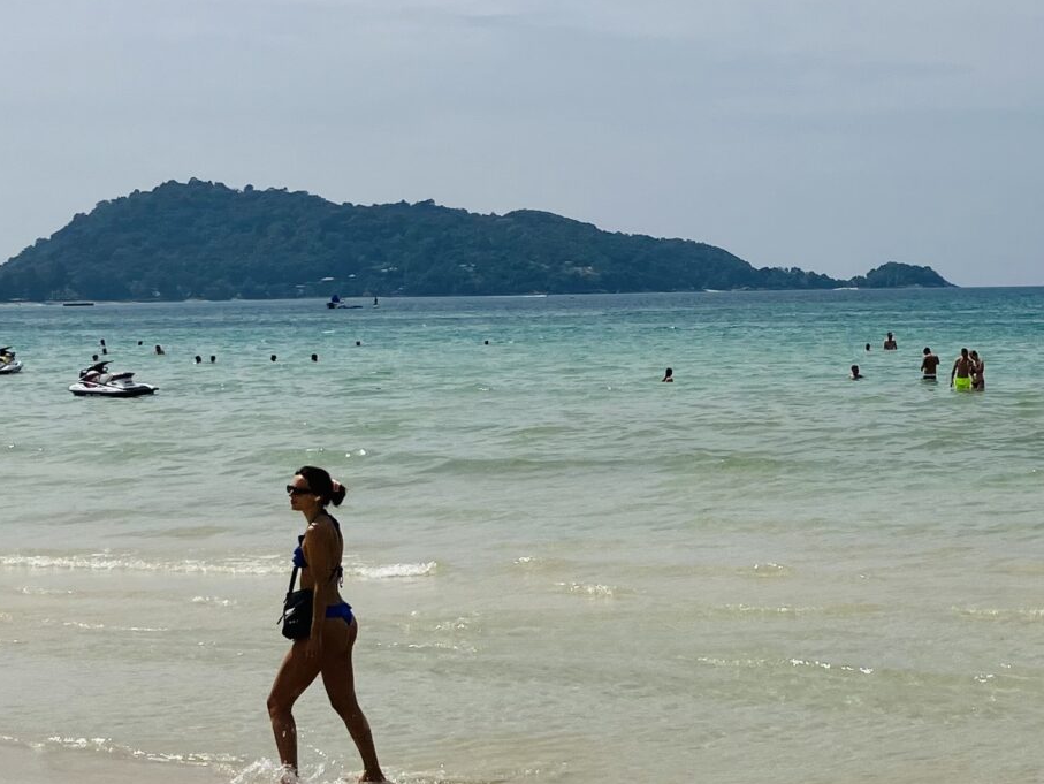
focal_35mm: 79
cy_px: 290
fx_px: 2384
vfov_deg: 18.6
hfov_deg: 24.3
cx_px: 823
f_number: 1.8
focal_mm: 3.99
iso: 32
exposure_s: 1/6944
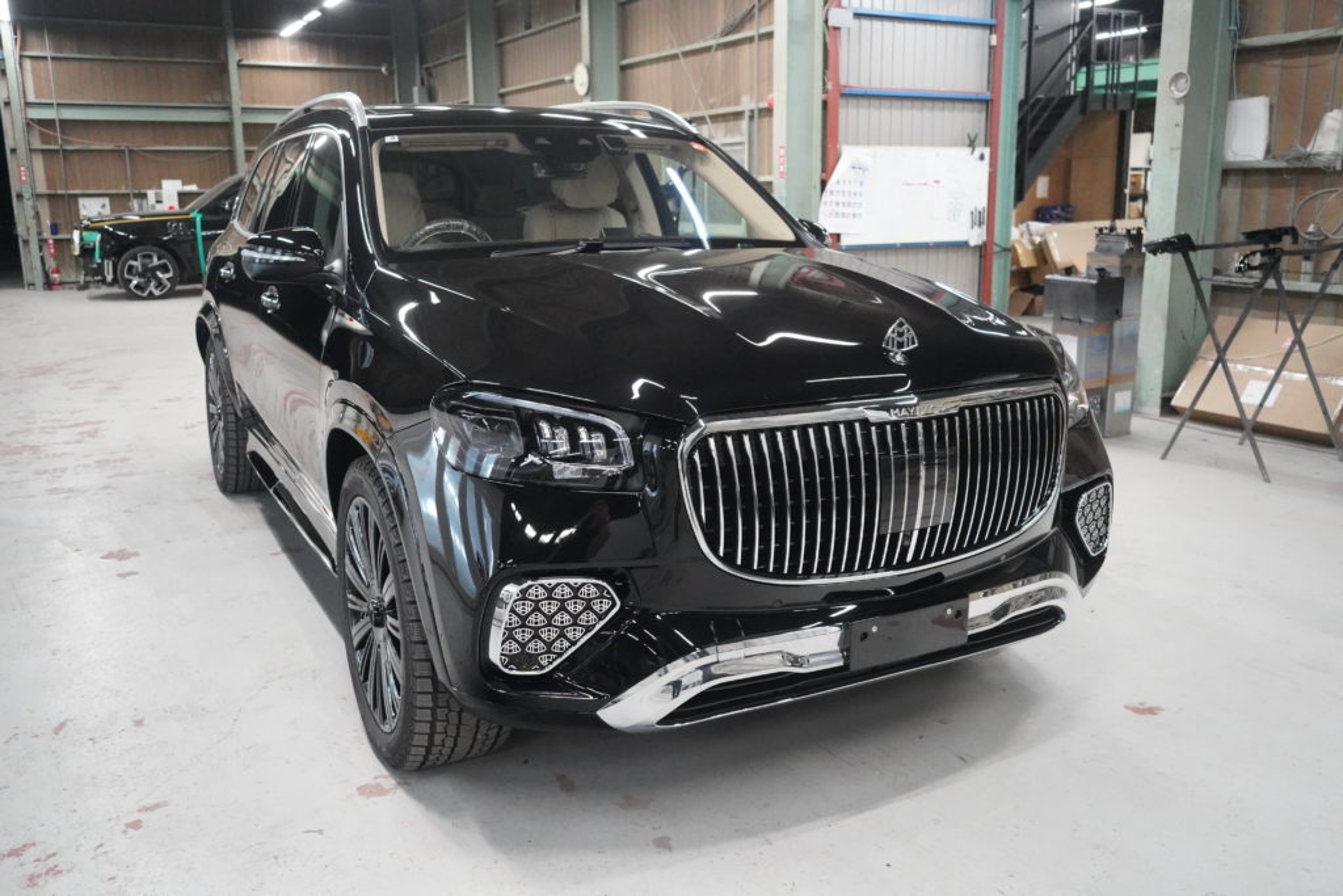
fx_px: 1157
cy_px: 448
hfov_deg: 60.3
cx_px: 672
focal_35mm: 31
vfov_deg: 42.3
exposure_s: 1/160
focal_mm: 31
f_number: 4.5
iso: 12800
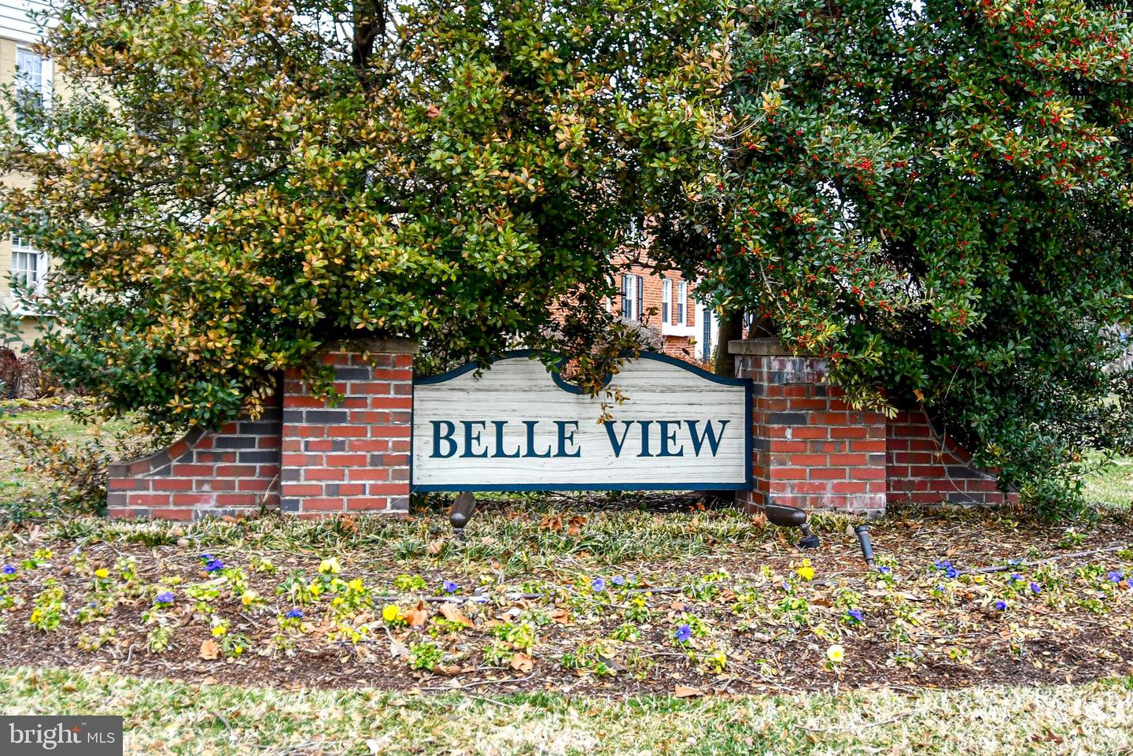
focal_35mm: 36
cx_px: 566
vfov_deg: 36.9
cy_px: 378
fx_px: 1133
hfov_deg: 53.1
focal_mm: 24
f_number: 4
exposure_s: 1/250
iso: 640
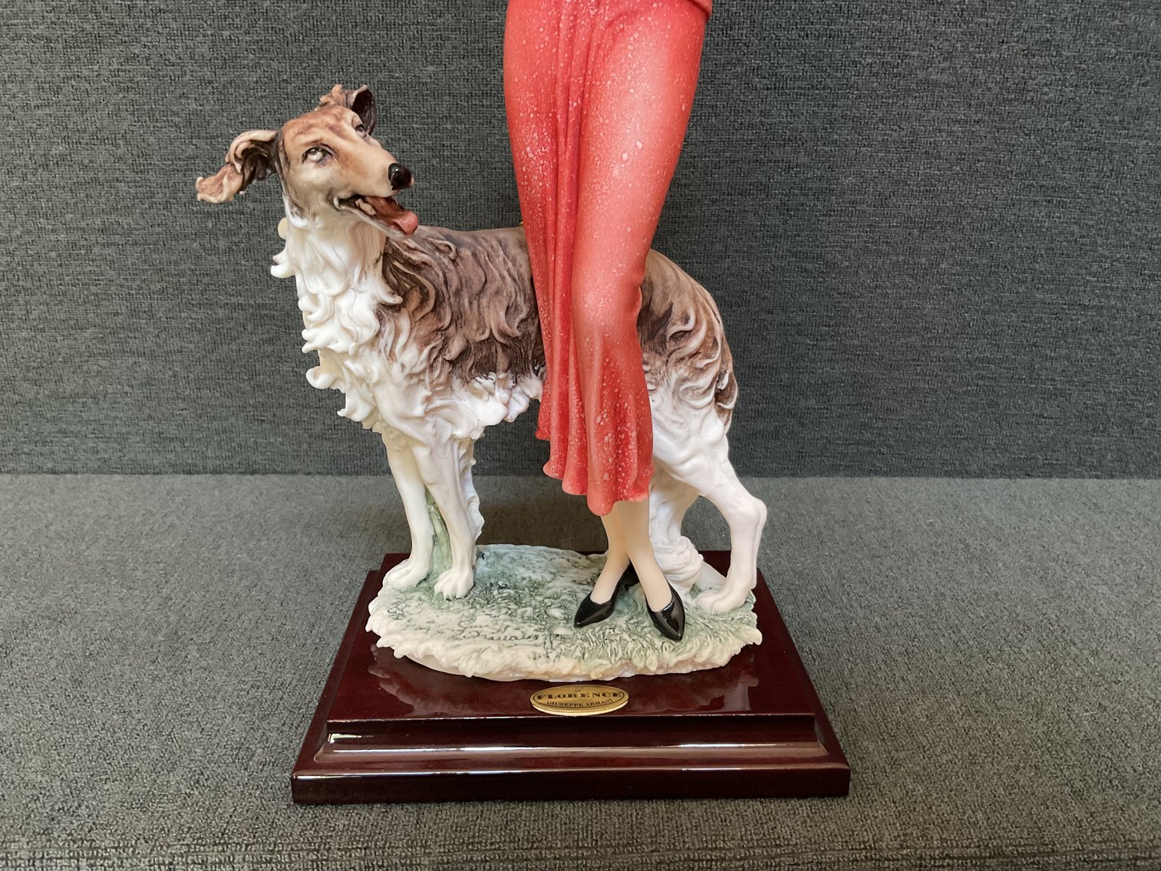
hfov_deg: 61.7
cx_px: 580
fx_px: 973
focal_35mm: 29
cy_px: 436
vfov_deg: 48.2
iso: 200
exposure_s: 1/40
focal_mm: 3
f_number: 1.8
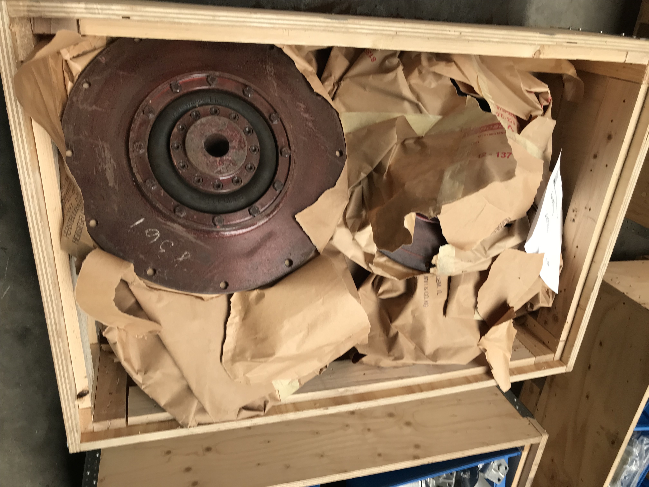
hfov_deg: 63.4
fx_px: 525
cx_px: 324
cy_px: 244
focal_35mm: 28
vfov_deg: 49.7
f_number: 1.8
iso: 32
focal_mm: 3.99
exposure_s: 1/100
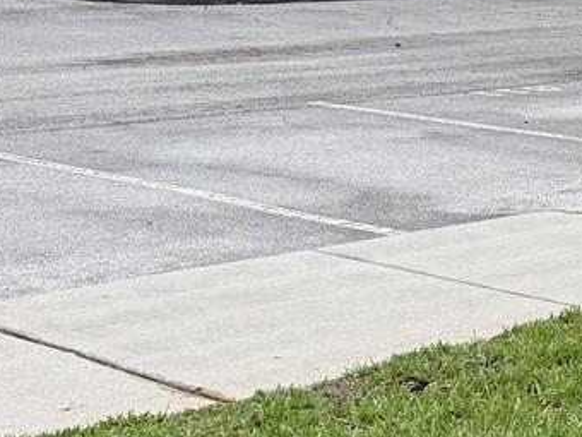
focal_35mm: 113
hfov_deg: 14.9
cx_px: 1085
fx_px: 1900
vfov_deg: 12.9
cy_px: -14
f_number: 1.78
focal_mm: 6.76
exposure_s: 1/2611
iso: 100
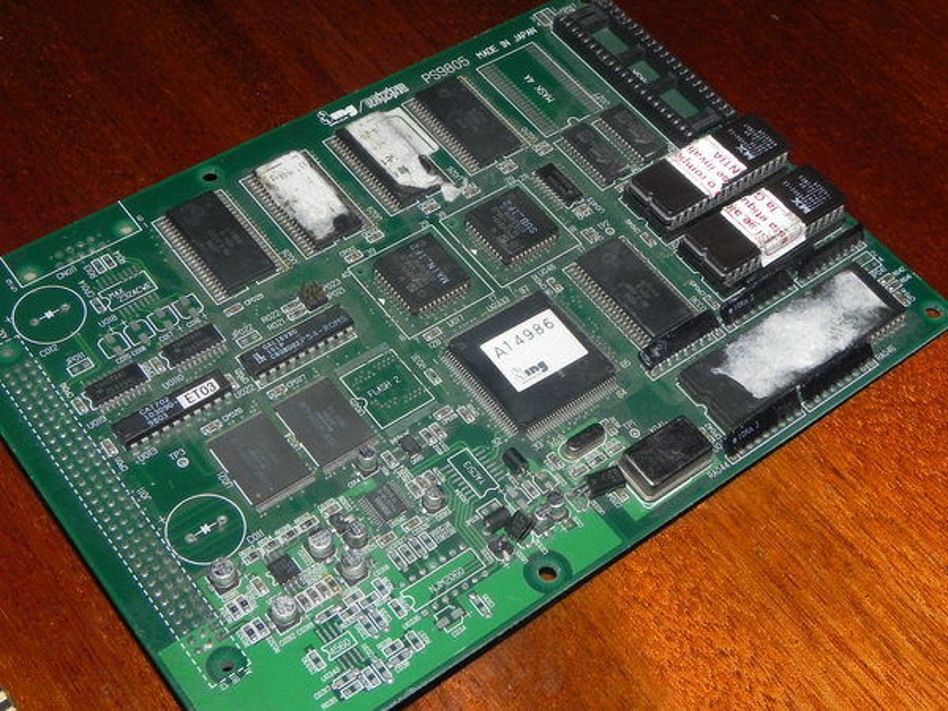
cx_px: 474
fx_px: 1424
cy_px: 356
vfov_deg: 28.0
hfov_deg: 36.8
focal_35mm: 52
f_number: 8
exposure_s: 1/30
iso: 200
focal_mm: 9.2
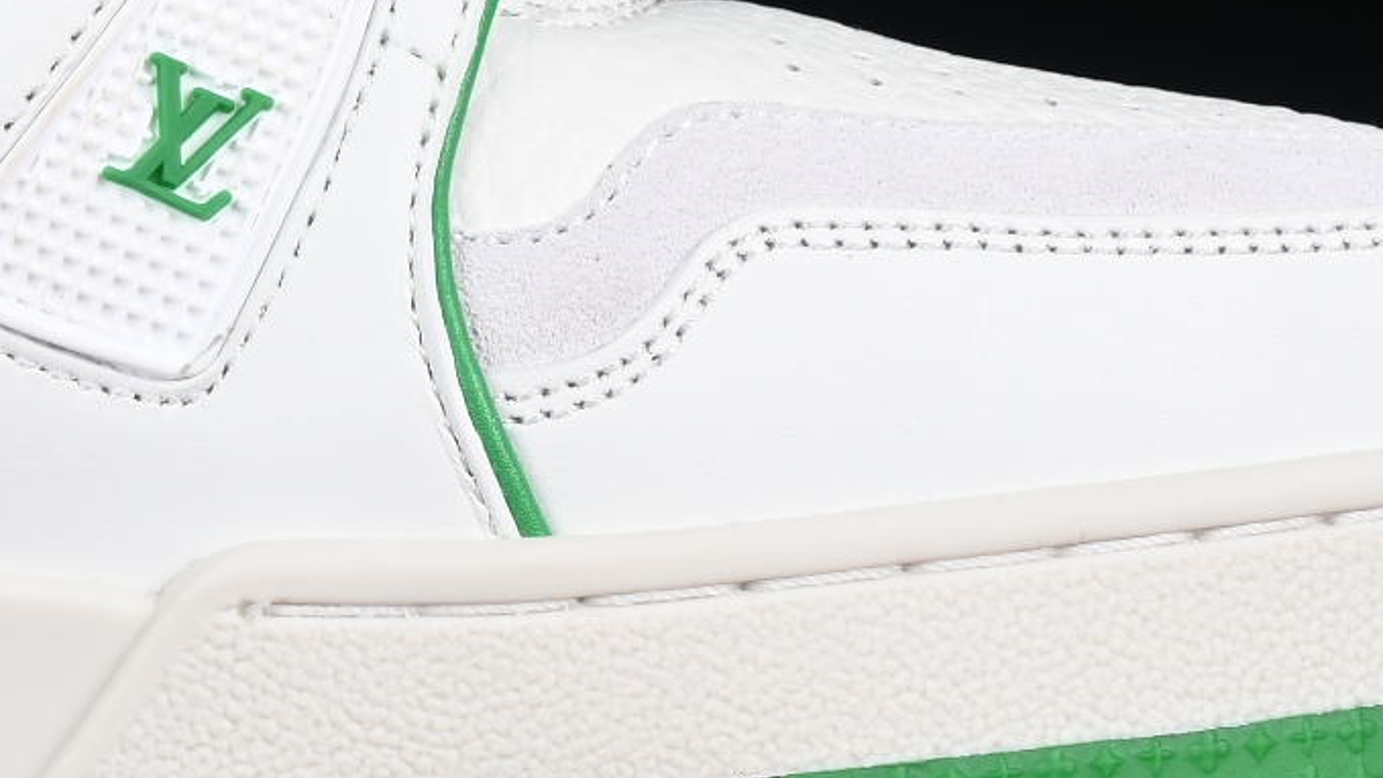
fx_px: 11809
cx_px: -426
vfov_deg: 3.8
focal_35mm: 322
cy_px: -226
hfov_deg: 6.6
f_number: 8
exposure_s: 1/100
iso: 160
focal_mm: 50
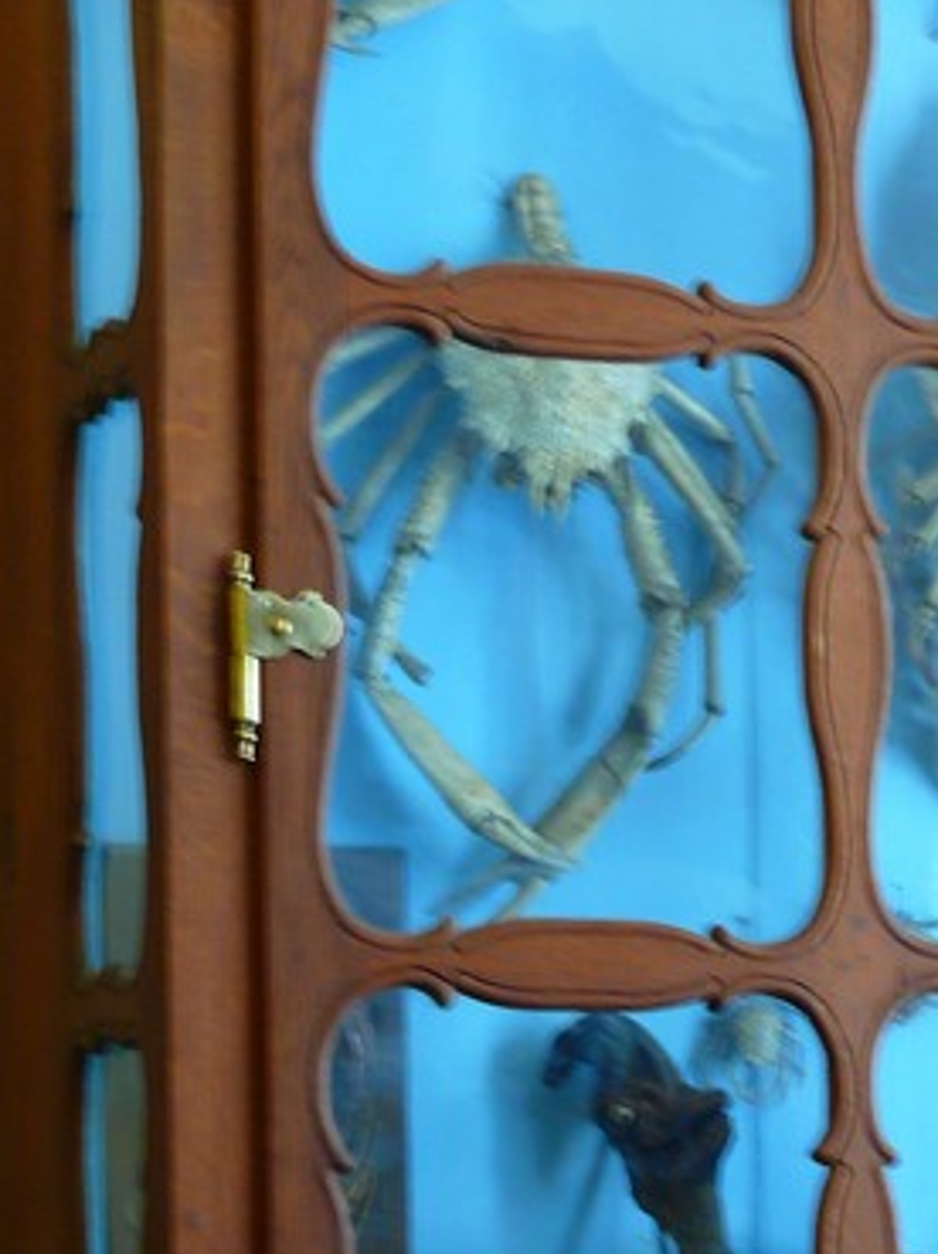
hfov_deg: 12.5
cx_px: 602
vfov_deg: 16.6
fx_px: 4271
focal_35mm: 118
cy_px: 884
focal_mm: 12.2
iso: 200
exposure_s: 1/8
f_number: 3.2
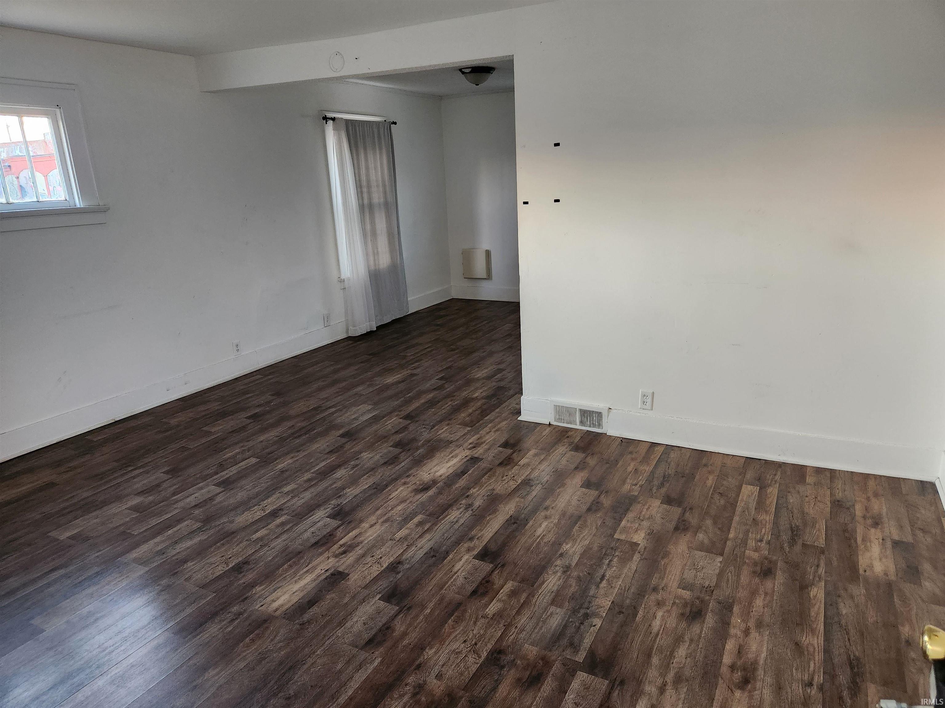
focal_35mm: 23
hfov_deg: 73.9
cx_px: 472
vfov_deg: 58.9
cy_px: 354
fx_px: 628
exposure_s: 1/40
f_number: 1.8
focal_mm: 5.4
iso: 640
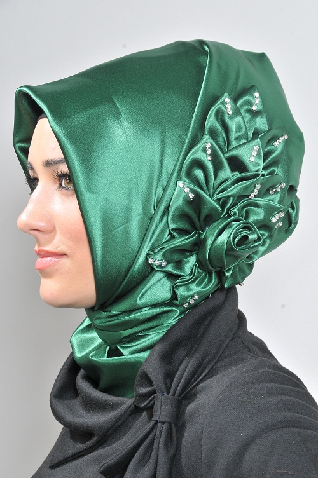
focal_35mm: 120
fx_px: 1593
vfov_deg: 17.1
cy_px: 239
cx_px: 159
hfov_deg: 11.4
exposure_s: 1/125
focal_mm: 80
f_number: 13
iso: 200
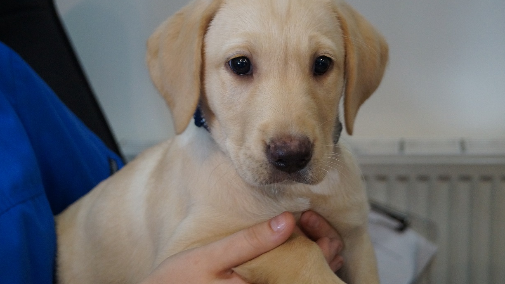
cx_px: 252
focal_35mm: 63
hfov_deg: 33.3
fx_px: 843
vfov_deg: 19.1
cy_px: 131
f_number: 5
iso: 1600
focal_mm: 40
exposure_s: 1/80
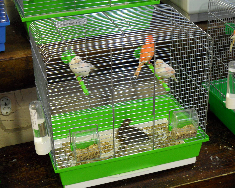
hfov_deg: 30.0
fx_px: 438
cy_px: 94
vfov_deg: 24.2
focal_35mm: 63
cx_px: 111
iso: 200
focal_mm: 10.3
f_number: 4
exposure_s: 1/10
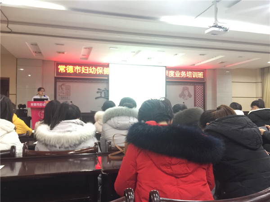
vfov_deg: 48.2
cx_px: 135
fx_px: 226
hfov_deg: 61.7
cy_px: 101
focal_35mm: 29
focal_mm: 4.15
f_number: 2.2
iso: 125
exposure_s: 1/10
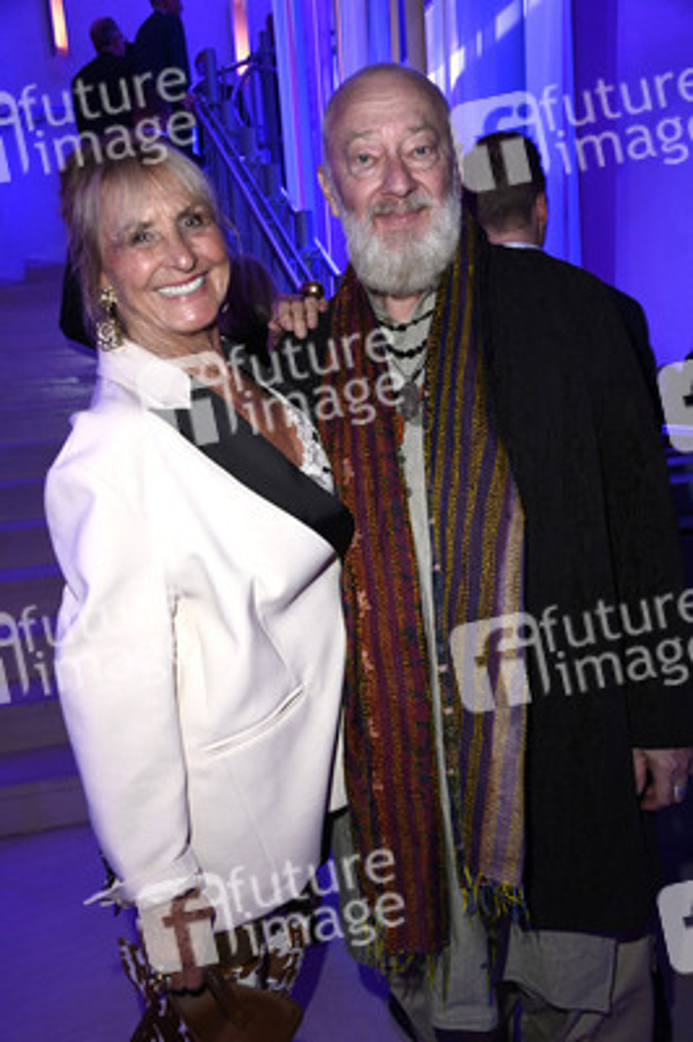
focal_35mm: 34
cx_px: 346
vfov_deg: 55.8
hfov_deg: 38.8
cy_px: 521
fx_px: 983
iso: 2500
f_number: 5.6
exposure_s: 1/100
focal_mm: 34
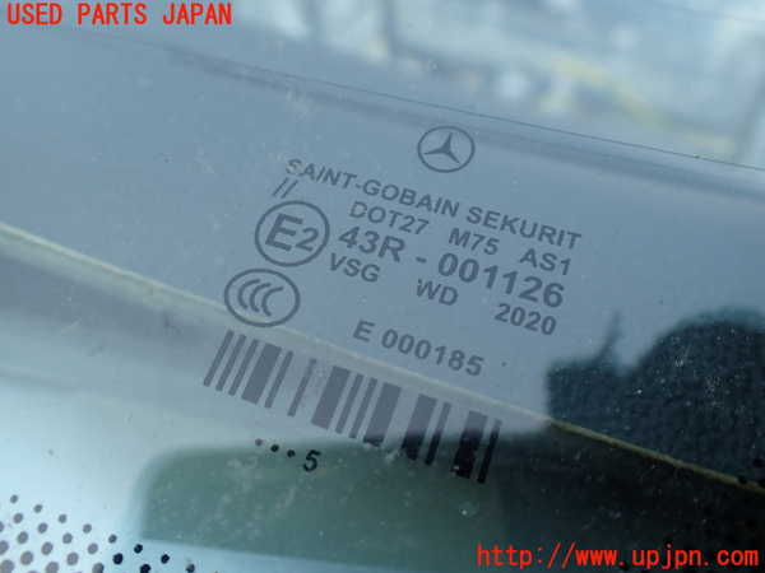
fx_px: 663
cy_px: 286
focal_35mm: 30
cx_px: 382
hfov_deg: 60.0
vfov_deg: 46.8
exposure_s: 1/125
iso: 100
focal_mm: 5.4
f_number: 2.3
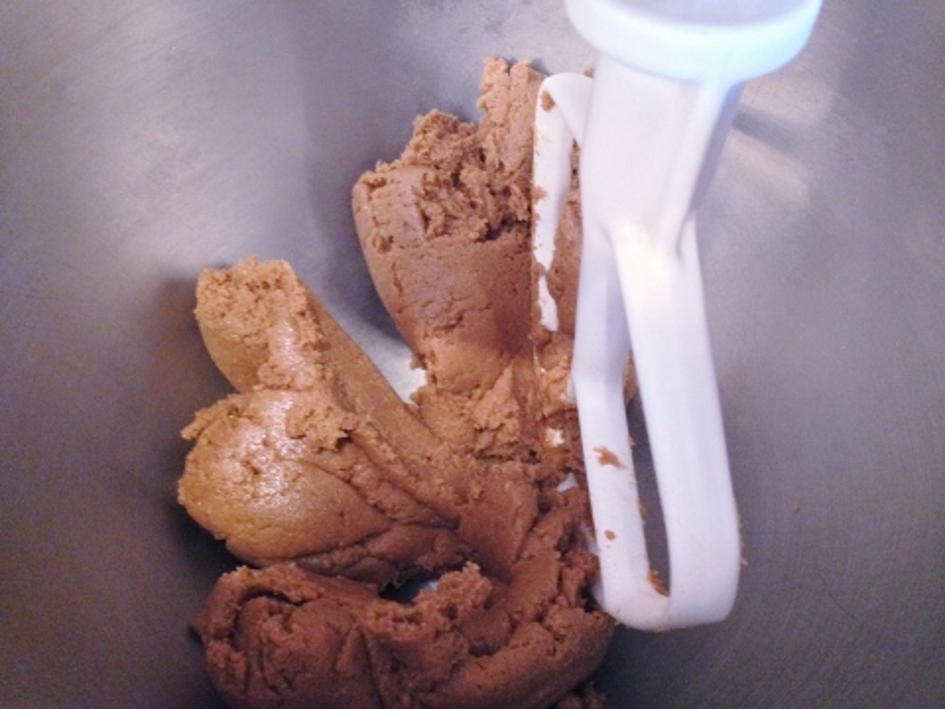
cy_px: 354
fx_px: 901
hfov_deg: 55.4
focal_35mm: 33
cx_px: 472
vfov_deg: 42.9
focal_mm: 4.12
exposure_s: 1/15
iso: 500
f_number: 2.4
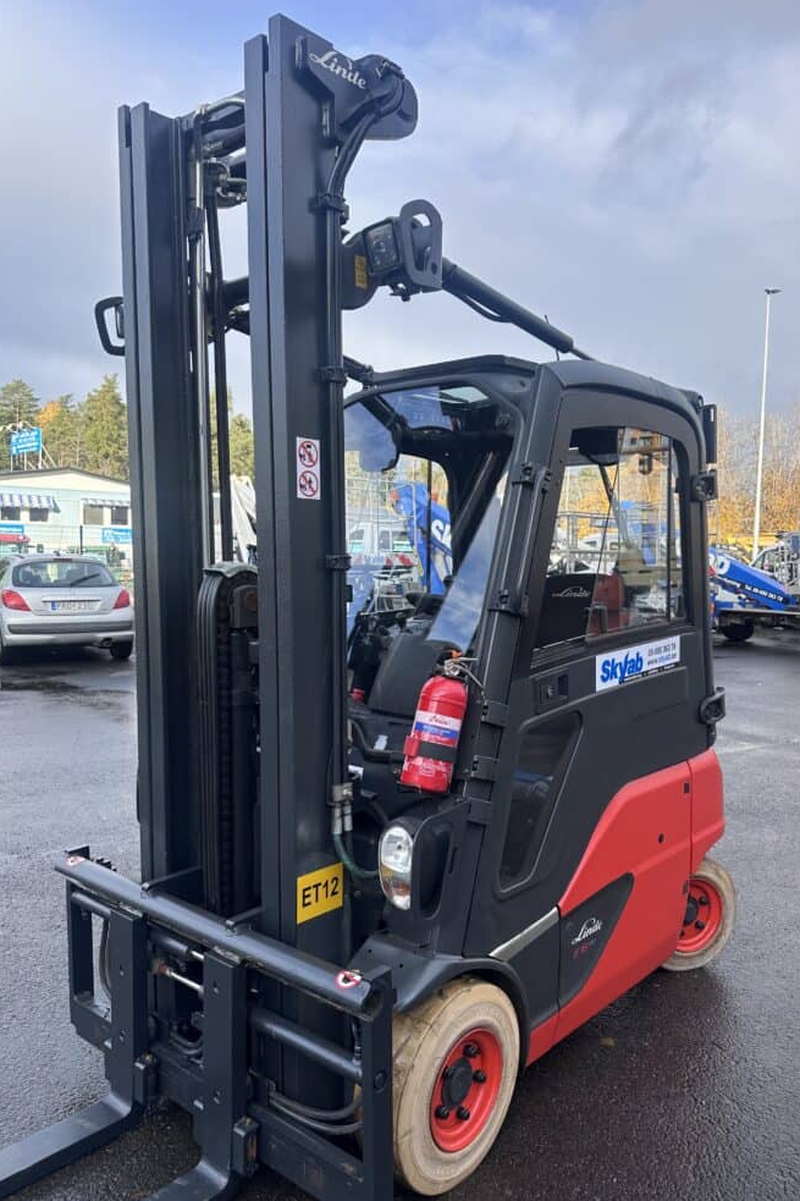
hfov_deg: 49.5
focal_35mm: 26
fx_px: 867
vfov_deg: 69.4
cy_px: 617
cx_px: 442
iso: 80
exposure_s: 1/1241
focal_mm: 6.86
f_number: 1.78
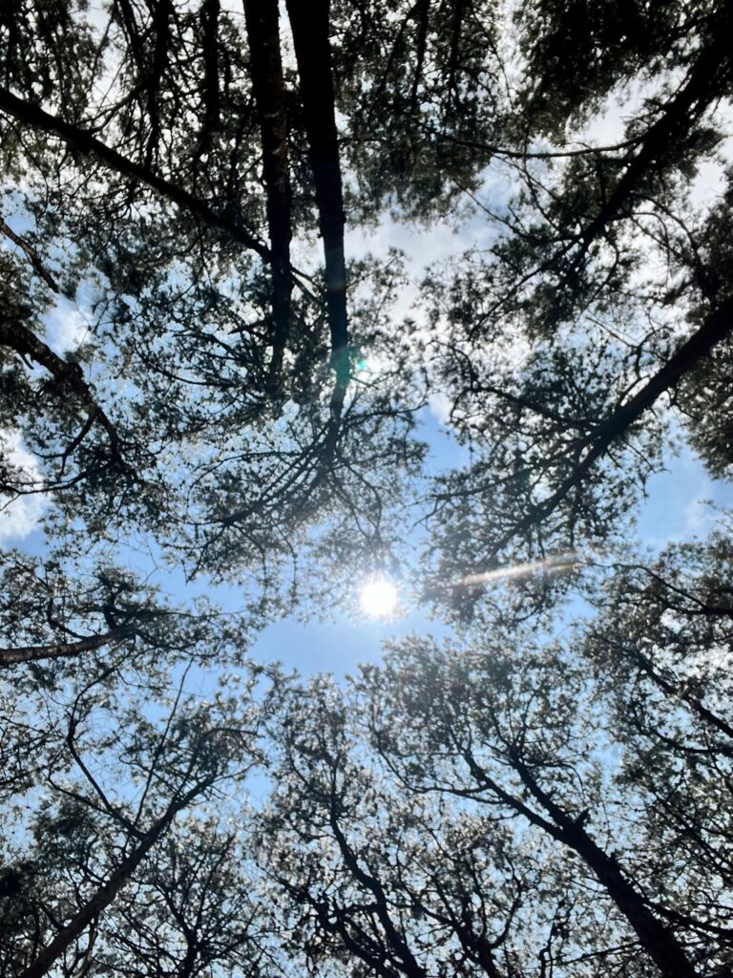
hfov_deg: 46.8
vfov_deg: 60.0
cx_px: 366
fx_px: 847
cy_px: 489
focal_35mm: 30
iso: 32
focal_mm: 2.71
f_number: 2.2
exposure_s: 1/4854
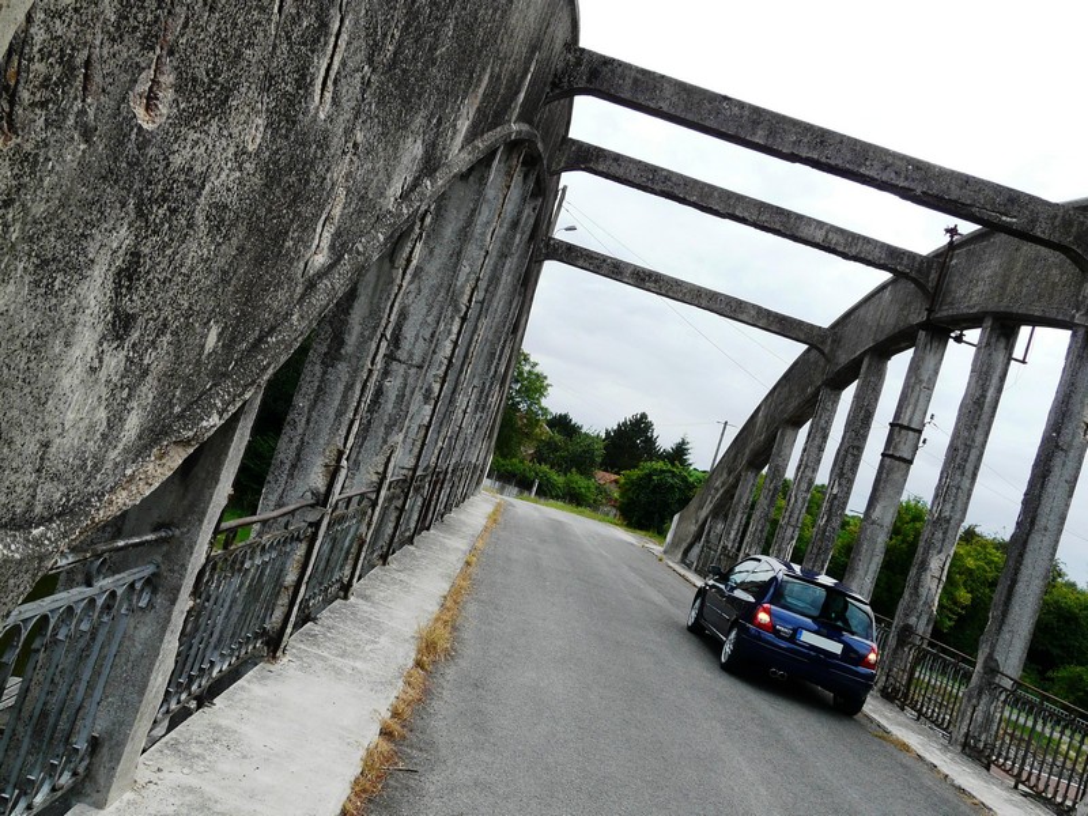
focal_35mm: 33
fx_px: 1037
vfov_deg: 42.9
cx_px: 544
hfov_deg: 55.4
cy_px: 408
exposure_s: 1/250
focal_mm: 5.4
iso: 100
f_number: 4.5
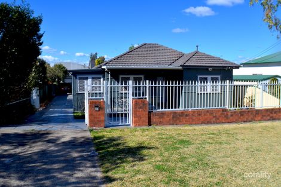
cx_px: 140
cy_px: 94
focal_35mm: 42
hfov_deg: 46.4
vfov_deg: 31.9
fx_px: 328
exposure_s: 1/125
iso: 125
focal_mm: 28
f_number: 11
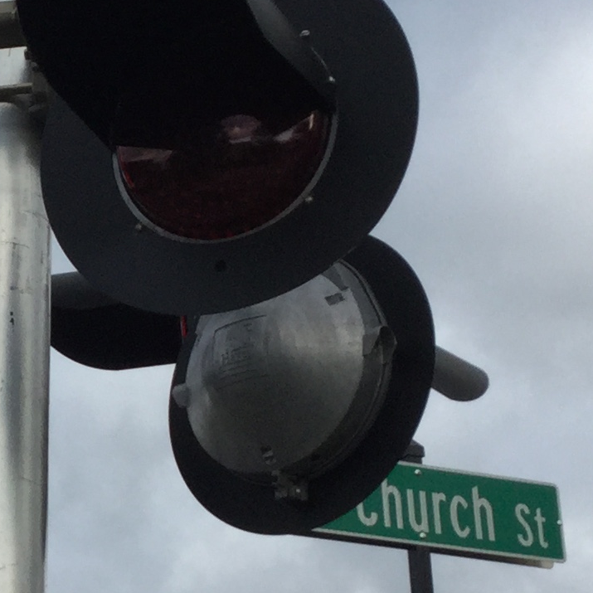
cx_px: -112
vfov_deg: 13.9
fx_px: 2423
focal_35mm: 125
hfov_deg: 13.6
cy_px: 455
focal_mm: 3.3
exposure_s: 1/280
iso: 25
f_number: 2.4
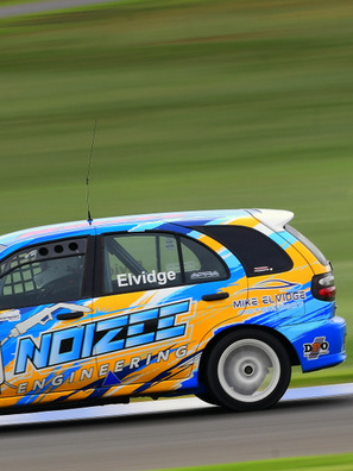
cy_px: 250
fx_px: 8716
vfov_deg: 3.1
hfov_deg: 2.3
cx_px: 29
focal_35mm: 641
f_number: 14
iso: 160
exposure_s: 1/60
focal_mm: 220
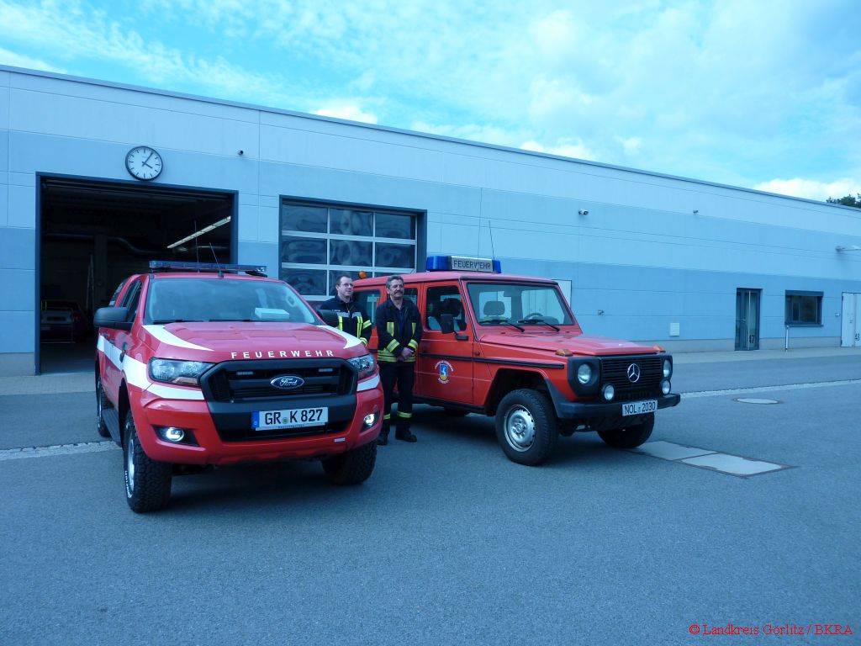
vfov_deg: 54.9
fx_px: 622
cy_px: 323
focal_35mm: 25
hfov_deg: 69.4
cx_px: 430
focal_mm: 4.1
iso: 80
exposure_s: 1/500
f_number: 4
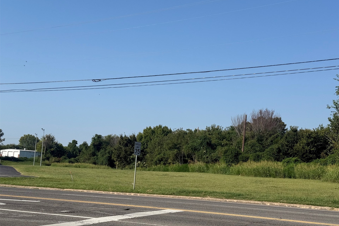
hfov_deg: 39.6
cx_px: 169
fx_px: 471
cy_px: 123
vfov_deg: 27.0
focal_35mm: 50
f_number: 1.78
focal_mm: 6.76
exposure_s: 1/5208
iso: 64
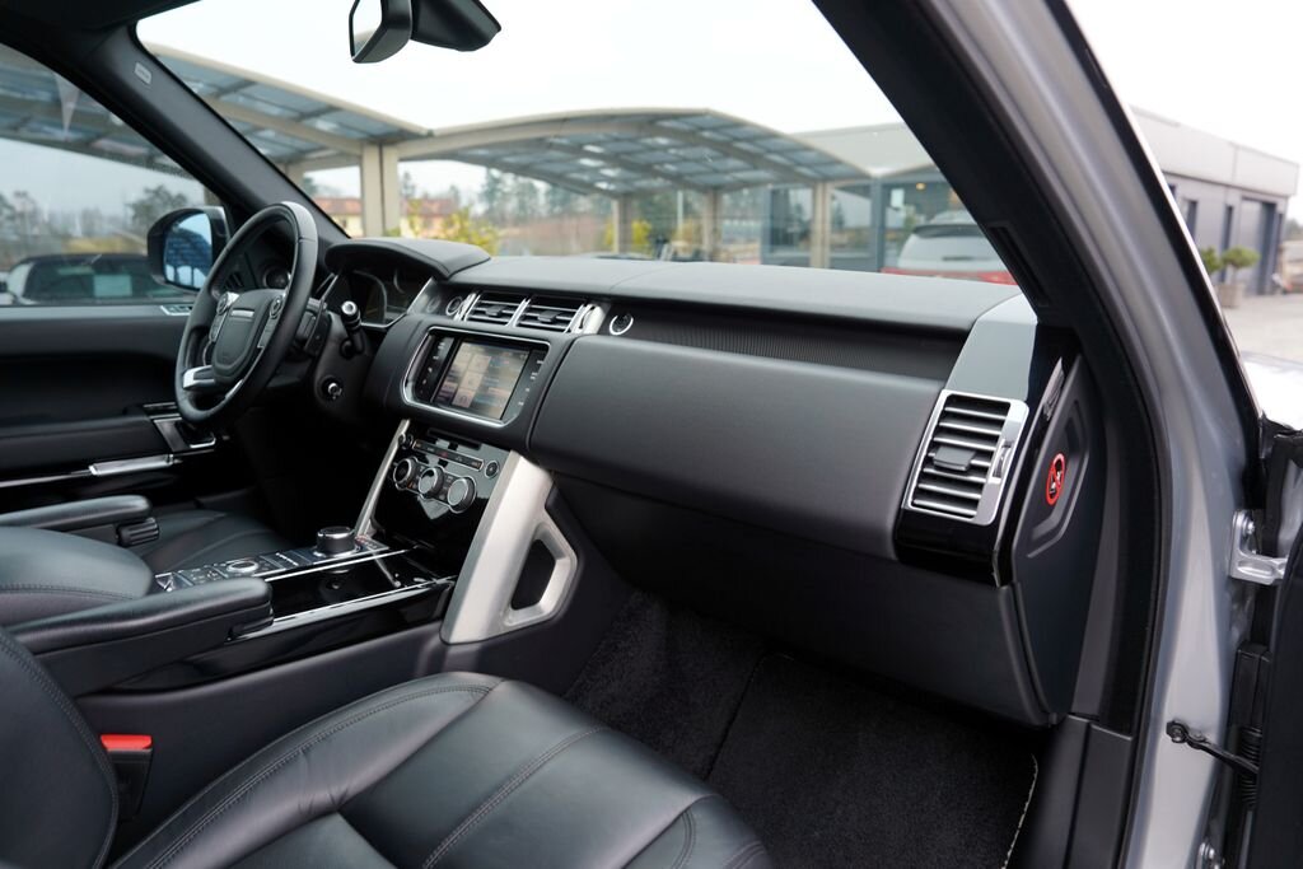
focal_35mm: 24
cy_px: 434
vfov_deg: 53.1
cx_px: 652
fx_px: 869
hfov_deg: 73.7
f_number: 4
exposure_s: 1/60
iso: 100
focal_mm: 24
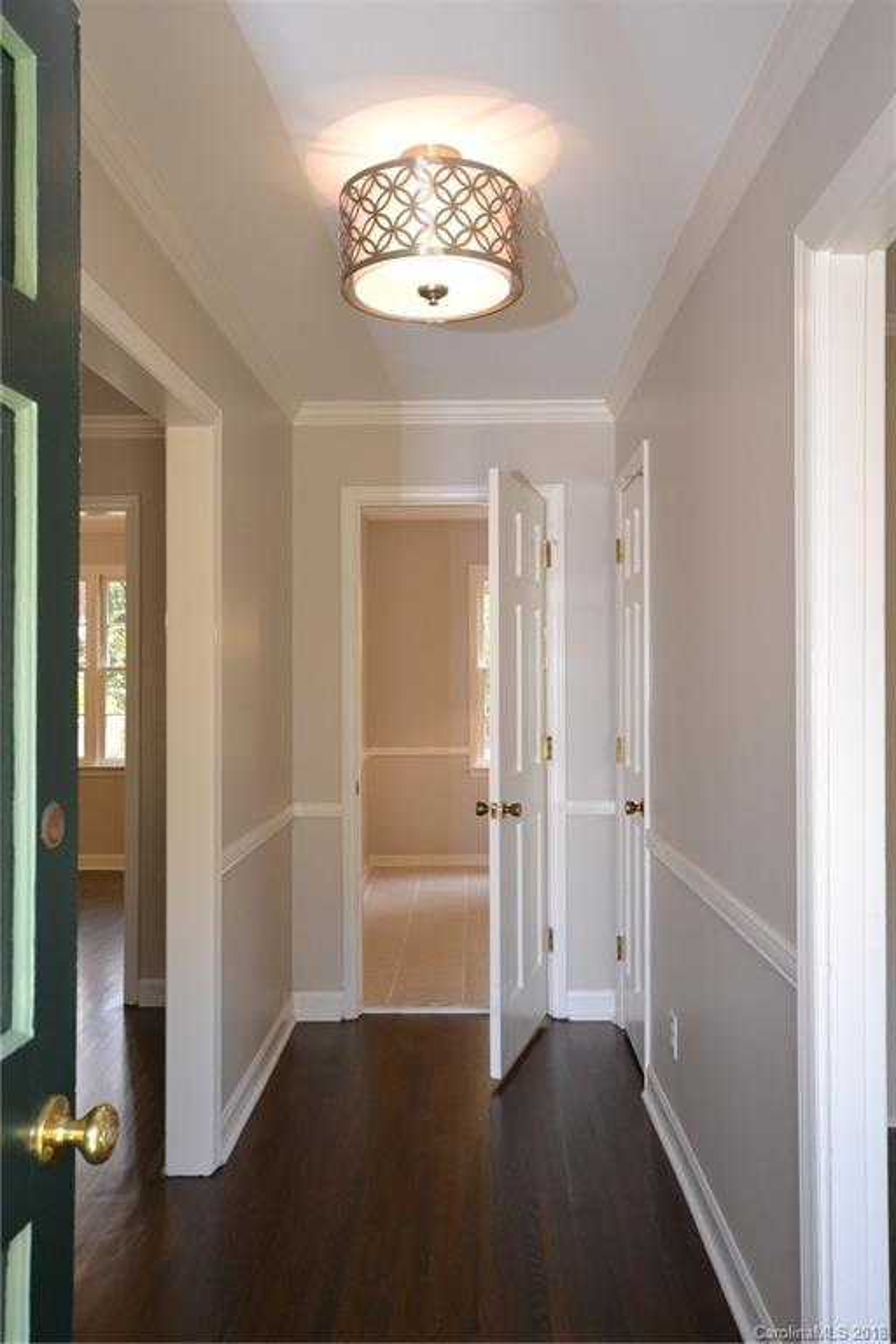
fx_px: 1120
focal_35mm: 30
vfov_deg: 61.9
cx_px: 448
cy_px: 672
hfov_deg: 43.6
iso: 800
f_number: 5.6
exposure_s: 1/60
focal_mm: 20
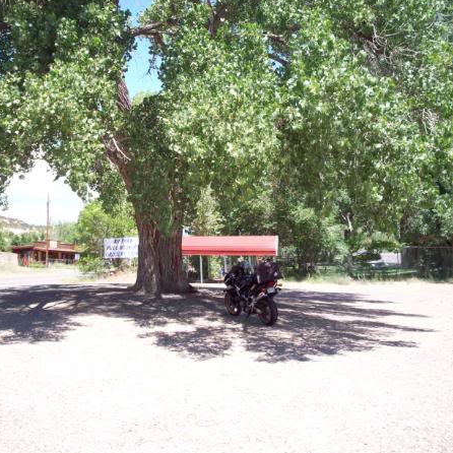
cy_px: 164
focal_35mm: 44
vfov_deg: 38.0
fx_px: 651
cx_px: 225
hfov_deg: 38.3
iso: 80
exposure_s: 1/476
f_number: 2.8
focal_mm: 6.2
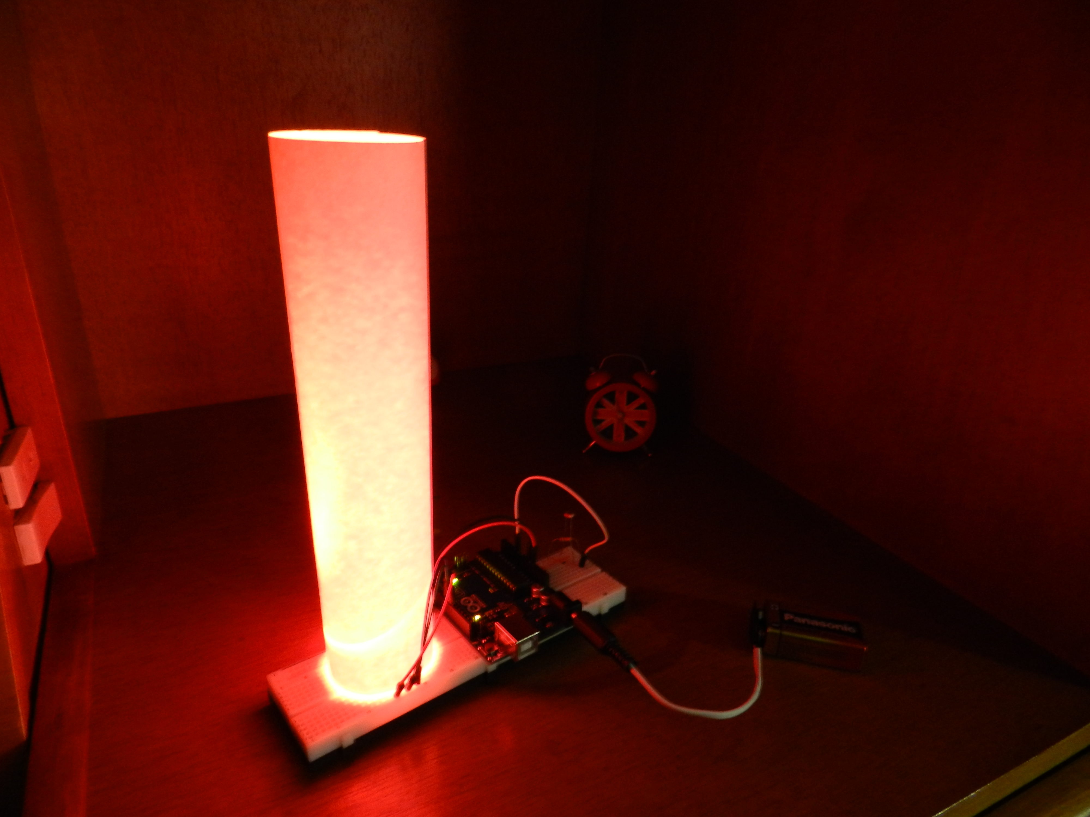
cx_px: 545
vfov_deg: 58.9
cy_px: 408
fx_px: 724
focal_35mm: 23
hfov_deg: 73.9
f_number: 3.4
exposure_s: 1/2.5
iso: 400
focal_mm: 4
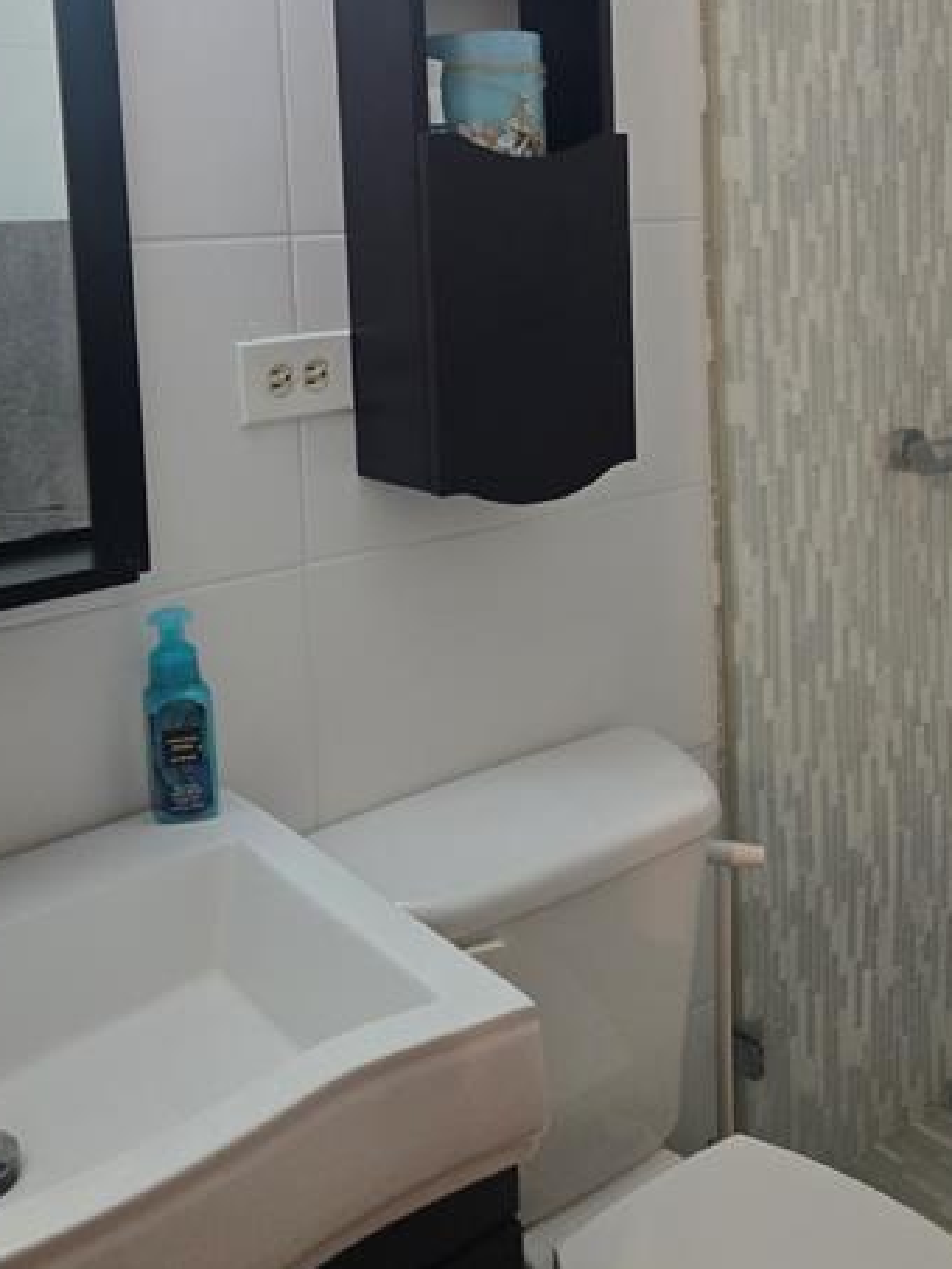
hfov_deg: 36.8
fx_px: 1429
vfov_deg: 46.4
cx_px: 543
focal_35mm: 39
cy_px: 342
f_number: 1.8
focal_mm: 5.4
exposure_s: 1/120
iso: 640
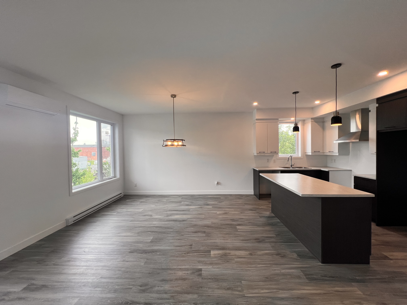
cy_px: 152
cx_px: 204
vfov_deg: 89.9
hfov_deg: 106.2
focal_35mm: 13
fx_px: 153
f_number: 1.8
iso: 80
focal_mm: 1.57
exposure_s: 1/120
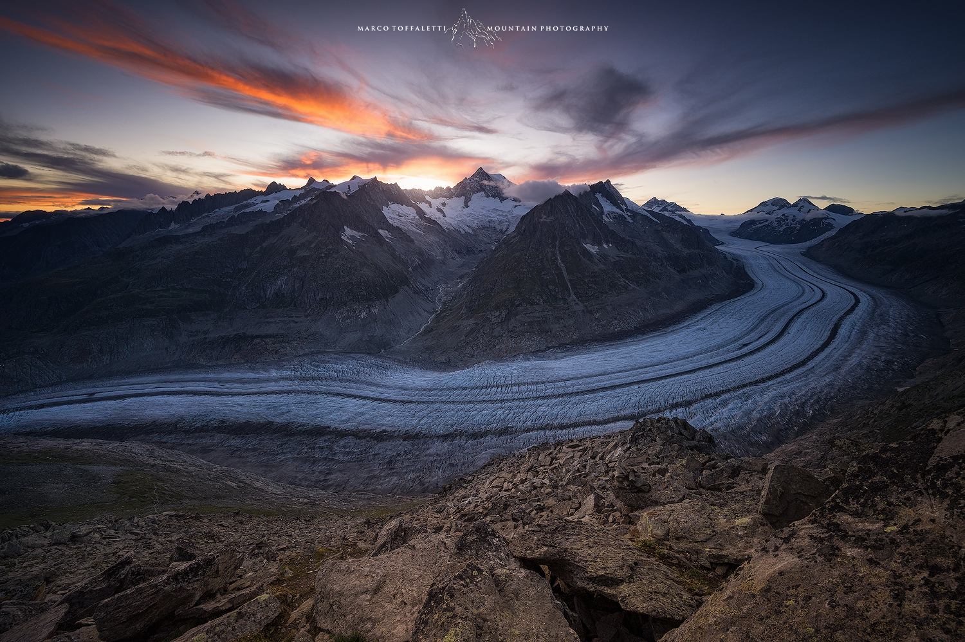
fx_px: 375
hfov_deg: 104.3
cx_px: 482
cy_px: 321
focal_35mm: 14
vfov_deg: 81.1
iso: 100
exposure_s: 1/30
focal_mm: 14
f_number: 11
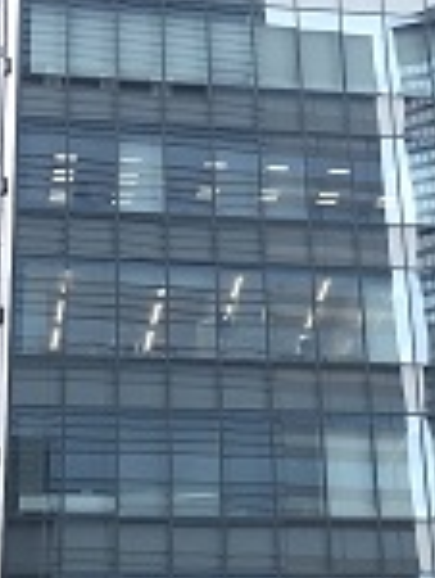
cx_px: 335
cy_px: 197
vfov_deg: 17.5
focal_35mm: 112
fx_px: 1871
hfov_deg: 13.2
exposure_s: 1/330
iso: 20
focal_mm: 3.99
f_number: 1.8
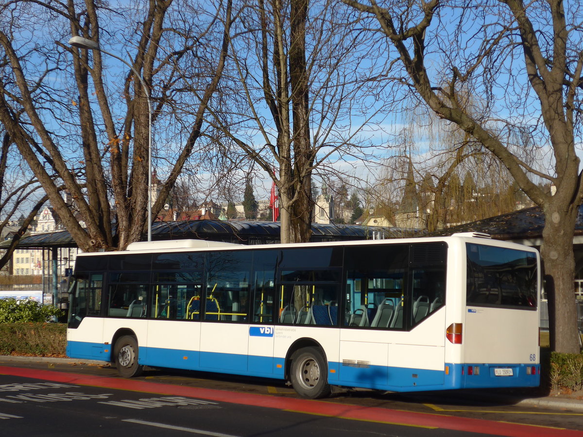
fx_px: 994
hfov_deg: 32.7
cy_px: 218
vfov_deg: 24.8
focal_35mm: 59
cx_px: 292
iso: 80
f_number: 3.5
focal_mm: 12
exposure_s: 1/1000
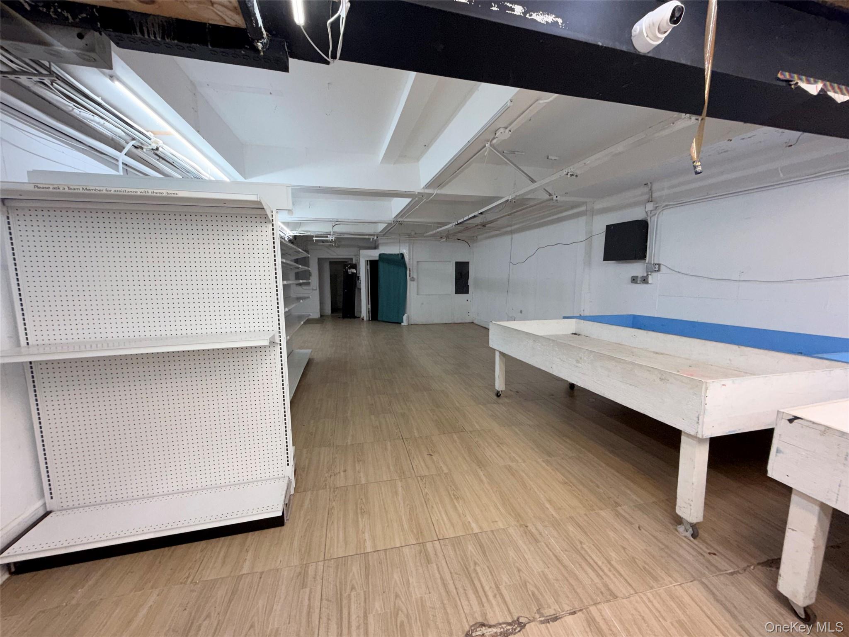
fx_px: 343
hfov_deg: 102.1
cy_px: 318
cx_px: 424
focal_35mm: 14
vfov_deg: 85.7
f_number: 2.2
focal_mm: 2.22
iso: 100
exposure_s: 1/120
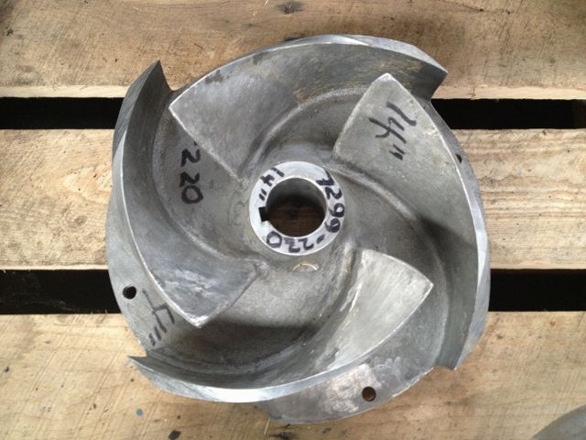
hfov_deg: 52.6
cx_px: 293
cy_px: 220
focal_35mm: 35
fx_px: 593
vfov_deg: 40.7
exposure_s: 1/20
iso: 200
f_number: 2.4
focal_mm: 4.28
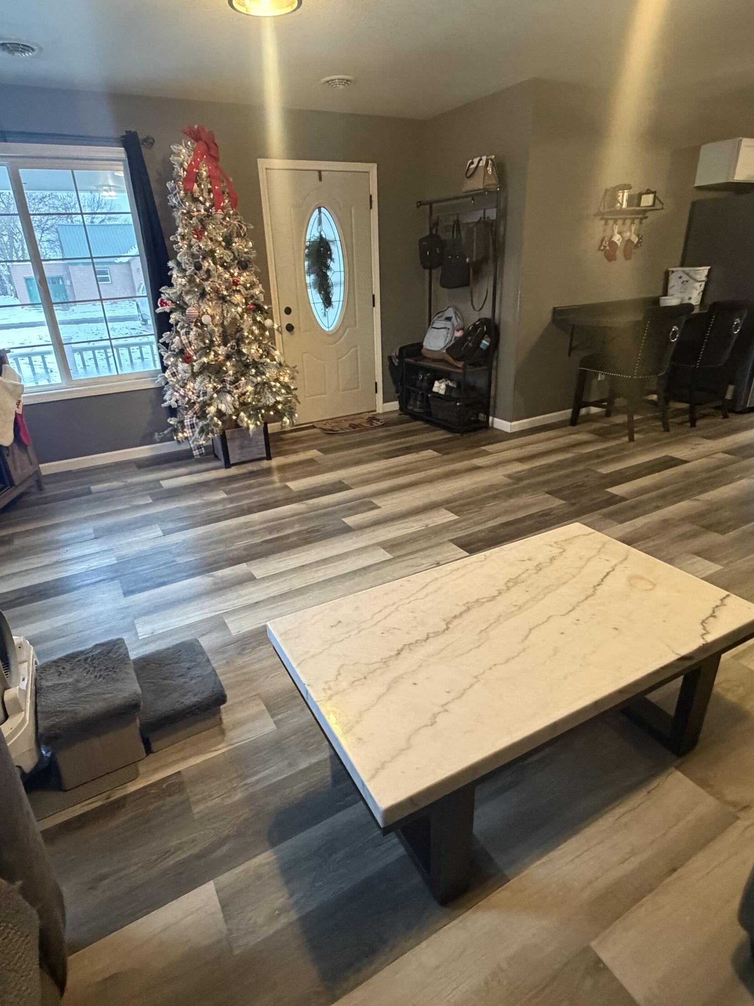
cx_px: 355
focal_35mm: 19
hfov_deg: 68.6
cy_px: 498
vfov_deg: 84.7
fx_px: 552
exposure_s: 1/60
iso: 800
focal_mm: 2.22
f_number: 2.2
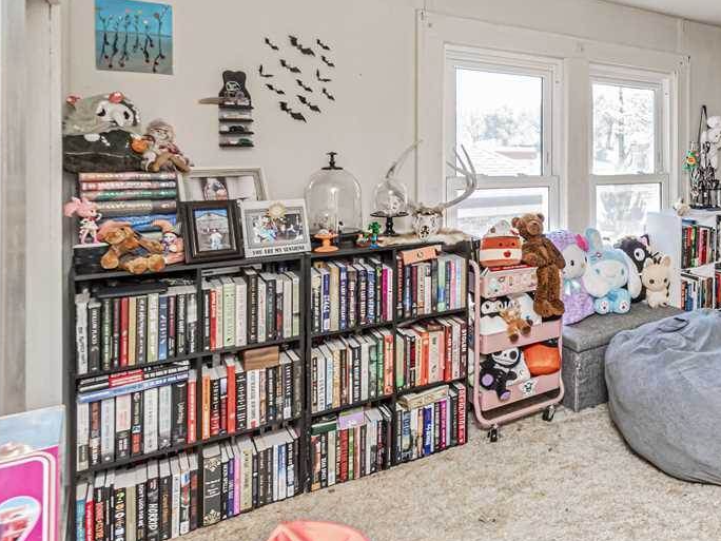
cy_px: 178
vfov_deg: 50.4
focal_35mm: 27
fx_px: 562
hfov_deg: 55.5
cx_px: 665
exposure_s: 1/60
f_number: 10
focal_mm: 10
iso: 1250
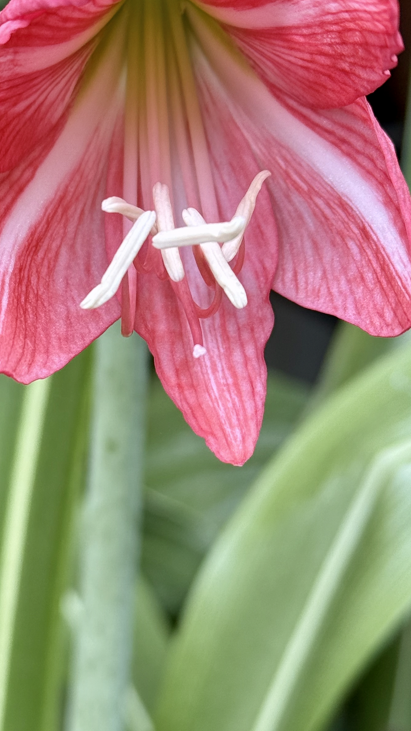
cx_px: 175
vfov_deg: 23.9
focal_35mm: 89
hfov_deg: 13.6
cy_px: 304
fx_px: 1724
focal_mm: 6.76
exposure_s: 1/368
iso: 64
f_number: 1.78
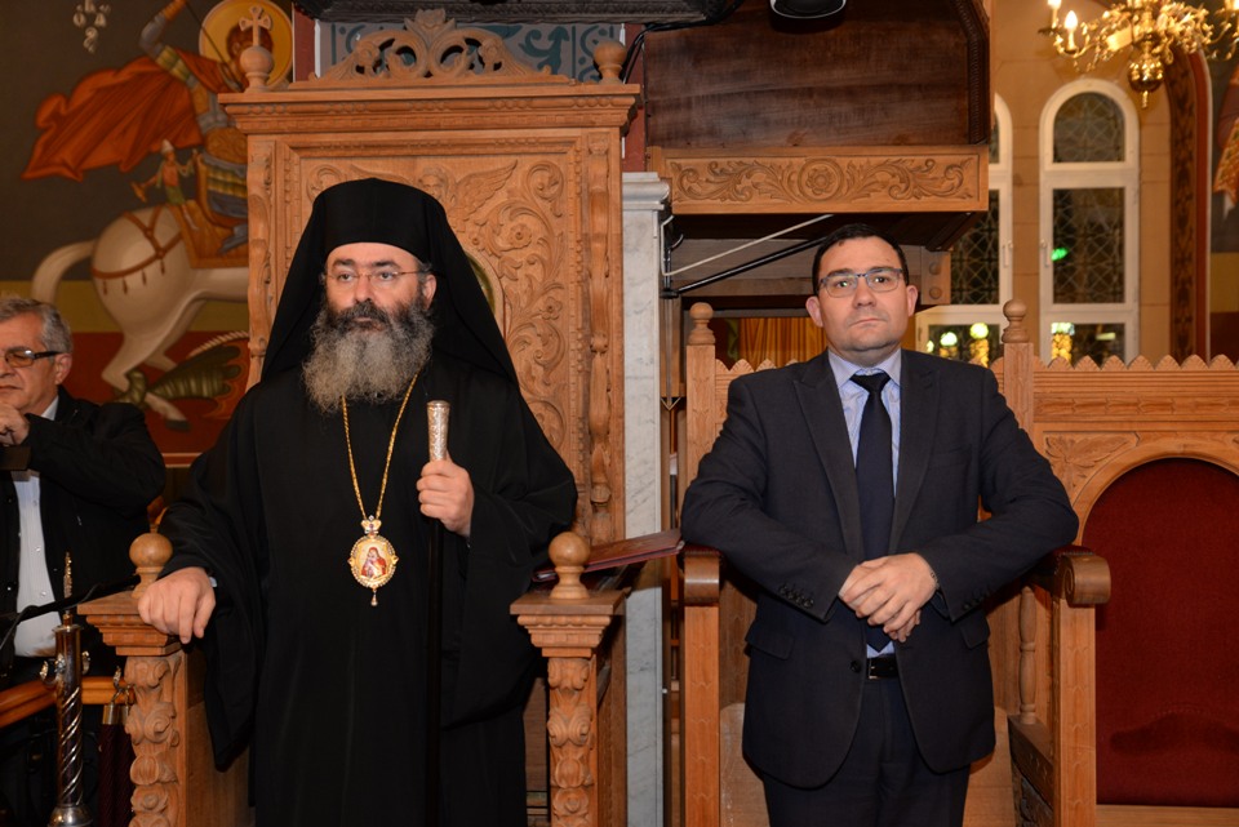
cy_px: 414
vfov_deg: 30.5
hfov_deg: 44.5
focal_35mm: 44
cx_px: 620
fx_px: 1515
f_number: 5
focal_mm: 44
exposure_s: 1/40
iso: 1000
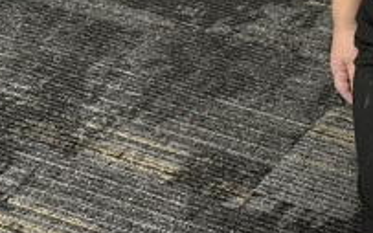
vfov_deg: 8.9
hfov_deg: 13.1
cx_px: 737
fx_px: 1413
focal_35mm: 139
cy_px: -244
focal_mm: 5.7
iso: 64
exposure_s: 1/120
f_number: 1.5
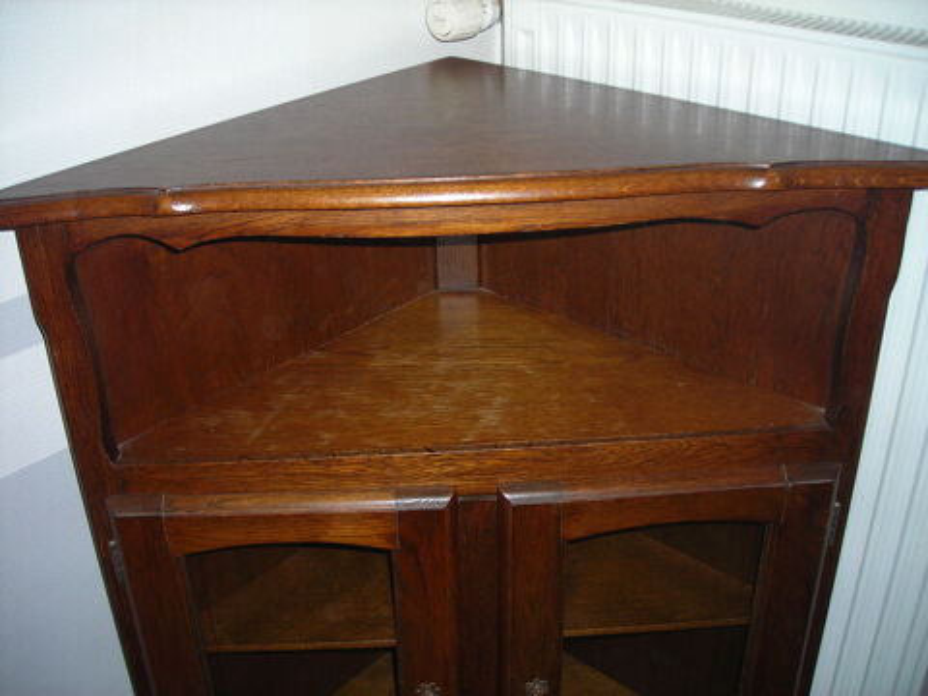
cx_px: 464
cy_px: 348
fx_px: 1019
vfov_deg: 37.7
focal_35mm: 38
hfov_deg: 49.0
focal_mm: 6.3
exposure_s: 1/60.1
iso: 50
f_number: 3.2
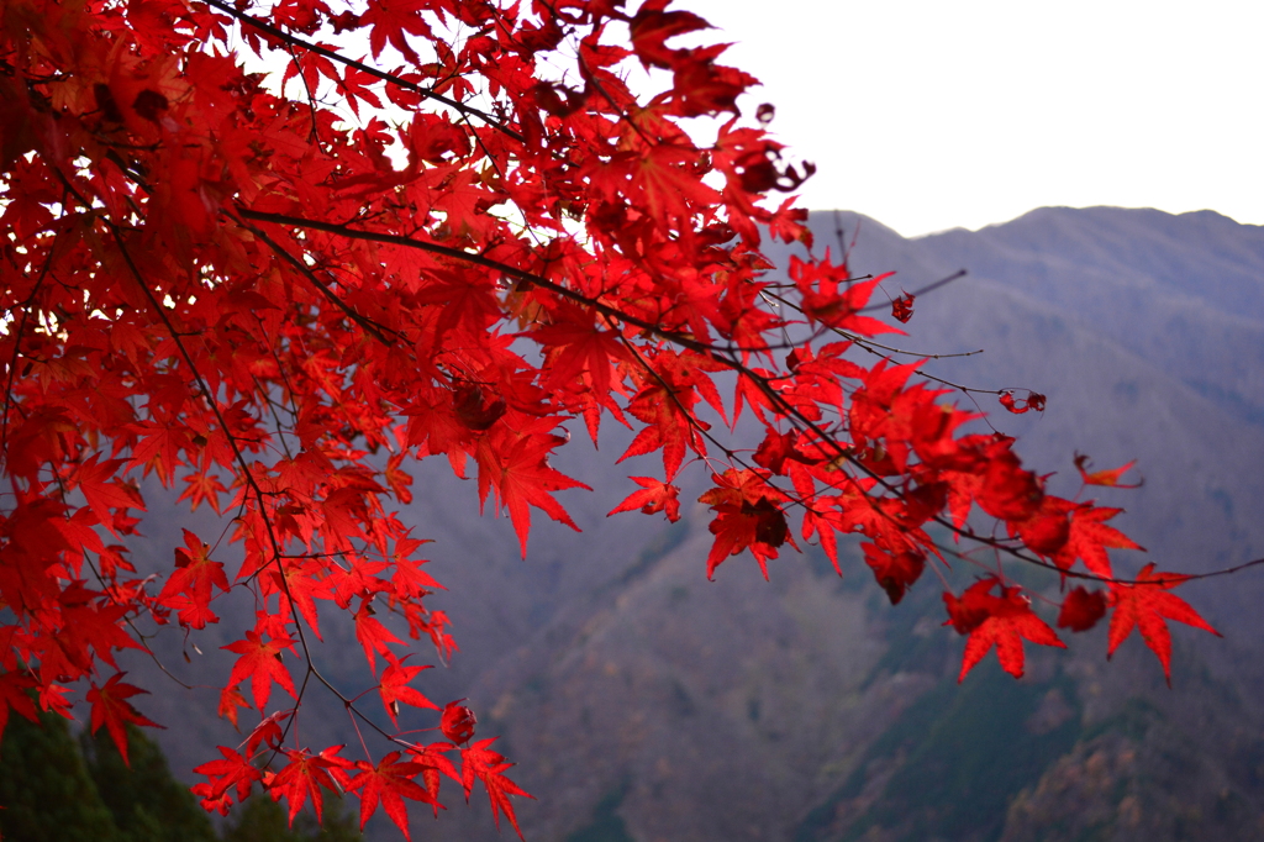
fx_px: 1843
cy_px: 421
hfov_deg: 37.9
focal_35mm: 52
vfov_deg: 25.7
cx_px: 632
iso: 500
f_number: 5.6
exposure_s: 1/200
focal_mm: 35
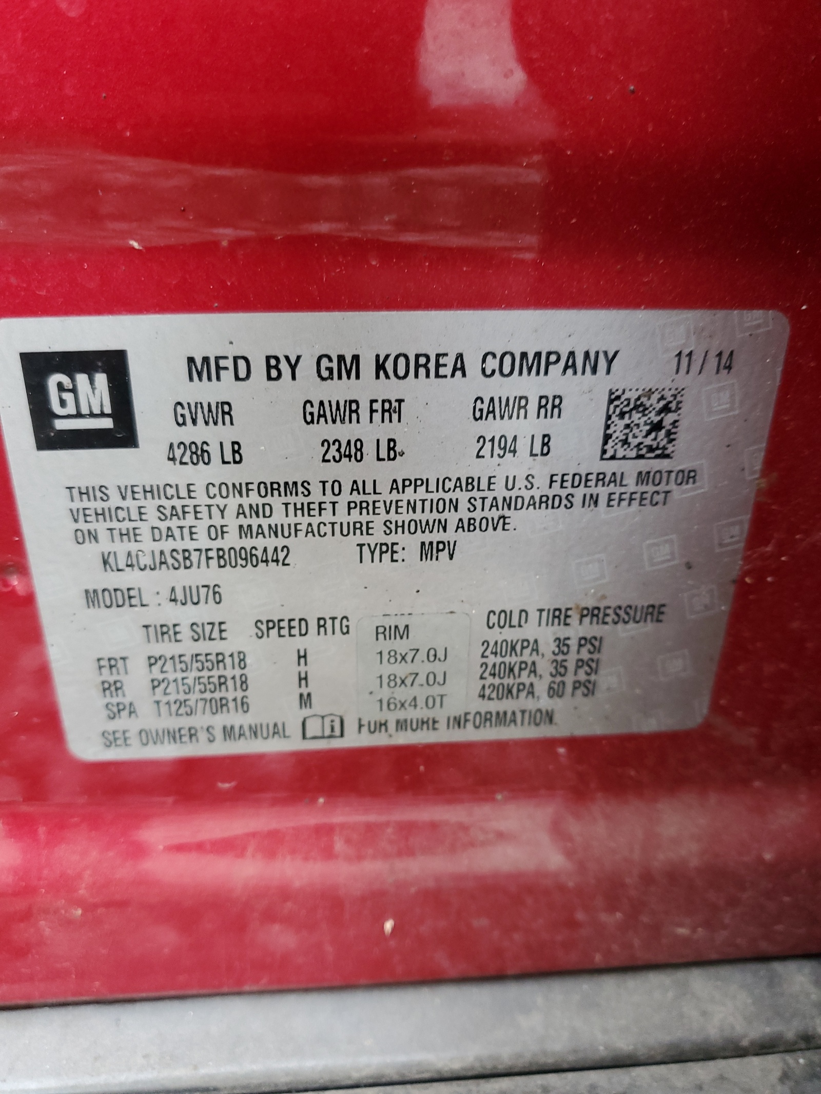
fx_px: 822
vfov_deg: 67.3
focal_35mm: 26
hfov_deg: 53.1
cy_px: 547
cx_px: 410
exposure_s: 1/60.2
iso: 91
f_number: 1.5
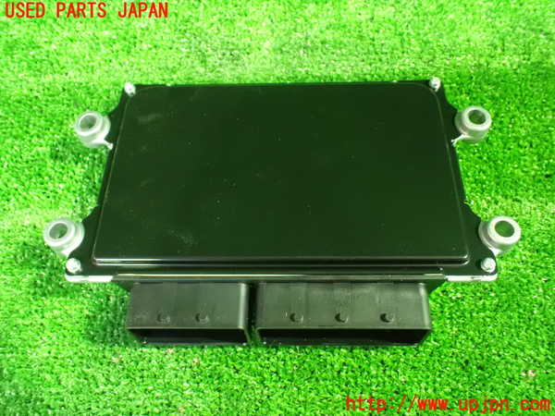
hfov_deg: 60.0
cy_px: 208
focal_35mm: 30
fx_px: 481
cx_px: 278
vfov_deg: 46.8
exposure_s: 1/25
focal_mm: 5.4
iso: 1600
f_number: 2.3
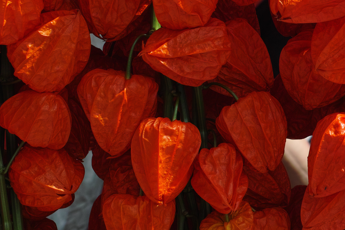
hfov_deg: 11.4
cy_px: 123
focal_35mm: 173
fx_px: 1658
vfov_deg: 7.9
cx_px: 520
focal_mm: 30
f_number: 4
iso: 100
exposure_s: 1/800
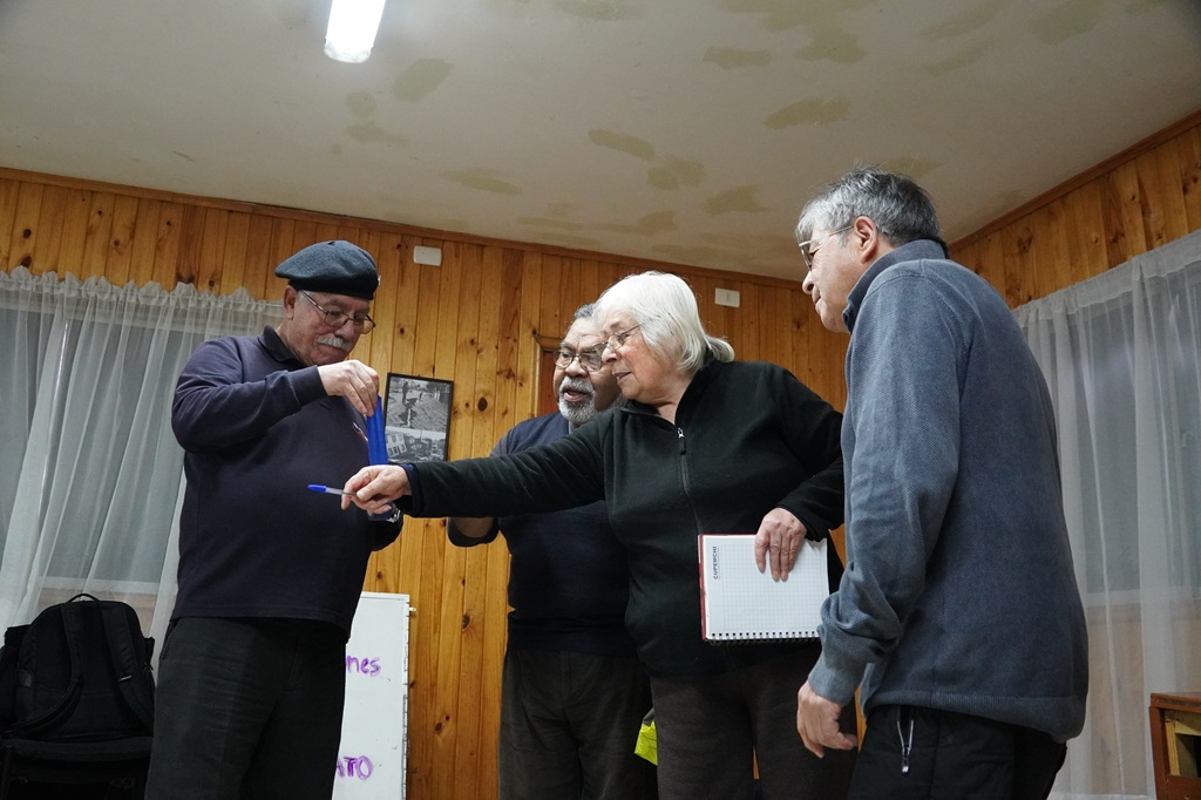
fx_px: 1050
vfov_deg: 41.7
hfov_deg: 59.5
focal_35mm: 32
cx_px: 600
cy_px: 400
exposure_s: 1/160
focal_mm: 21
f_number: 3.5
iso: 4000
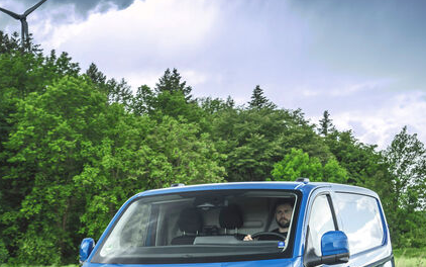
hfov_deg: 21.6
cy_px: 250
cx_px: 210
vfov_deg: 13.5
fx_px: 1115
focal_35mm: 96
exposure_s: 1/40
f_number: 6.3
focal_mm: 48
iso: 50
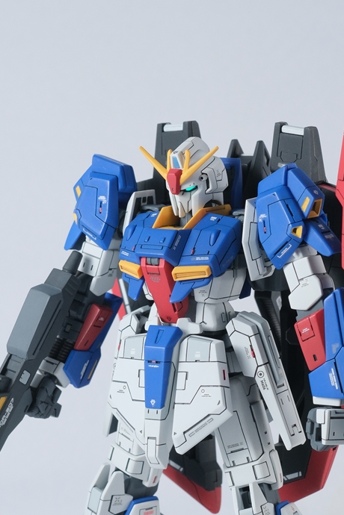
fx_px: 2393
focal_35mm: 167
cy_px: 351
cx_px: 128
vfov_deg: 12.3
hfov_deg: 8.2
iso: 800
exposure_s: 1/250
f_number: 8
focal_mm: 60
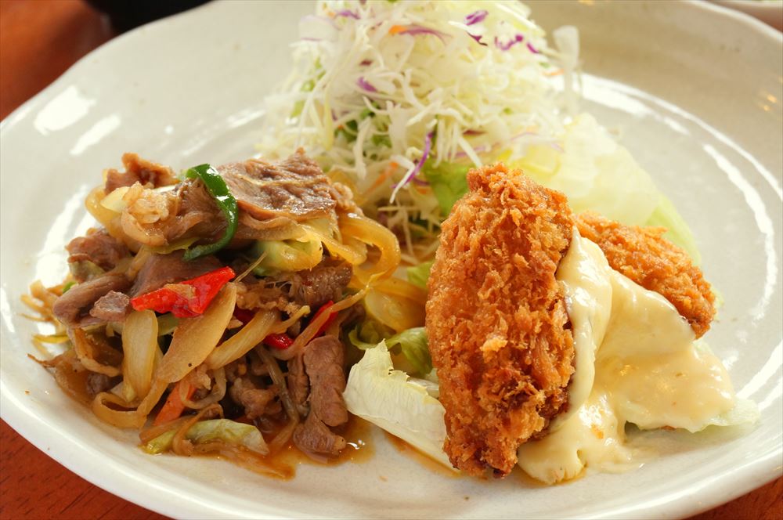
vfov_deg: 24.3
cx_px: 392
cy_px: 260
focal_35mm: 56
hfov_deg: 36.0
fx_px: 1206
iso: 800
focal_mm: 37
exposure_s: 1/80
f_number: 8
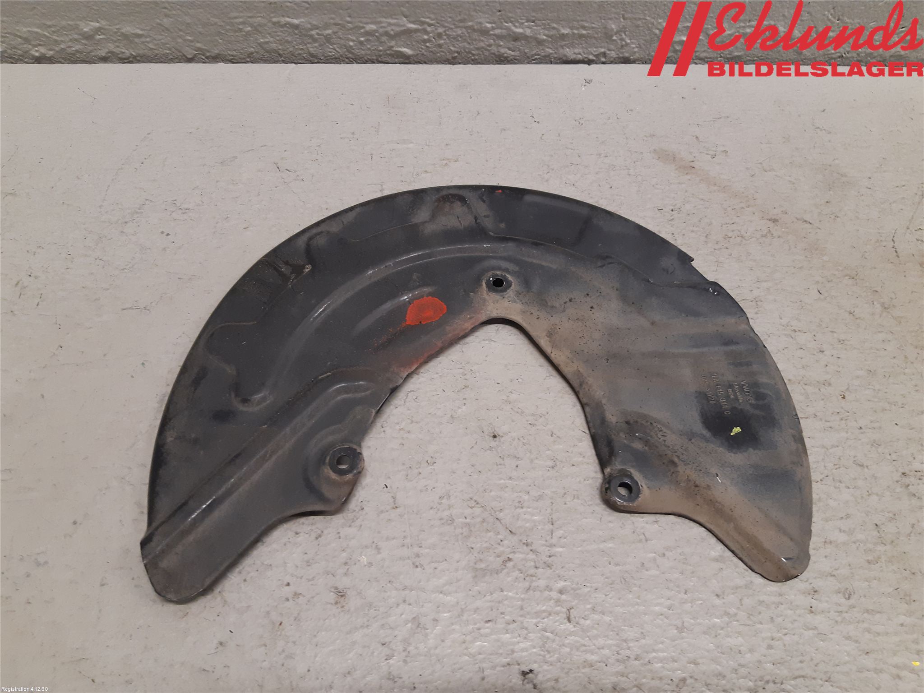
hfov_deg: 67.3
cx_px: 462
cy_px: 346
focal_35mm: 26
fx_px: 694
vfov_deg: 53.1
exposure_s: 1/50
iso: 160
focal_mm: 3.93
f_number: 1.7
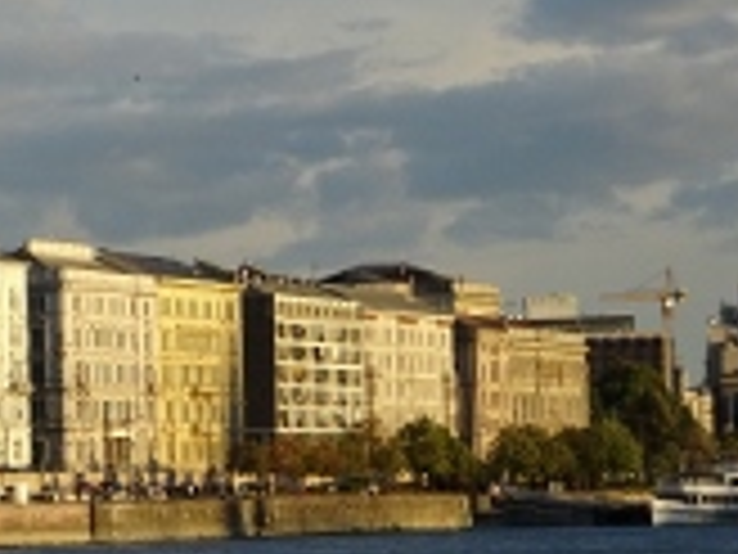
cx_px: -272
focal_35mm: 249
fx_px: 5309
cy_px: 277
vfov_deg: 6.0
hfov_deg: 7.8
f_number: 5
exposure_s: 1/320
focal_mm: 14.99
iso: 80
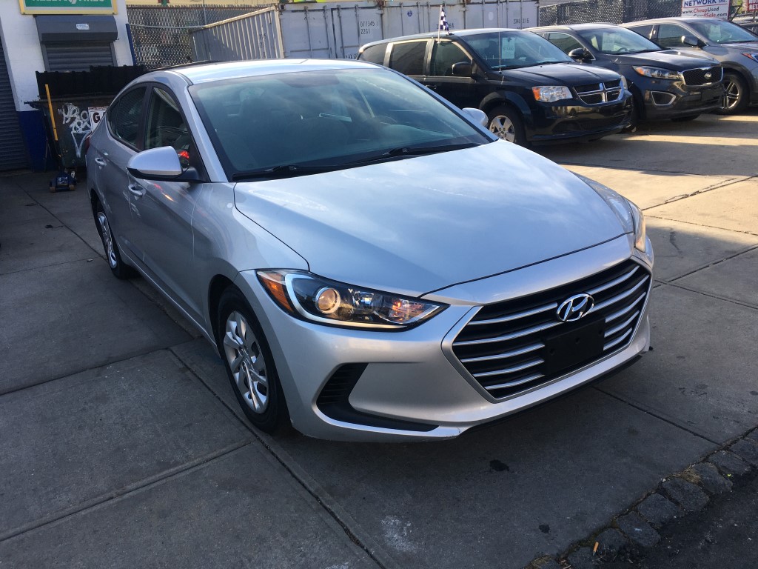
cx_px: 379
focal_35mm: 29
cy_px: 284
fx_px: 635
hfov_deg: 61.7
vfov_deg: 48.2
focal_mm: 4.15
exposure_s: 1/496
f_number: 2.2
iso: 25
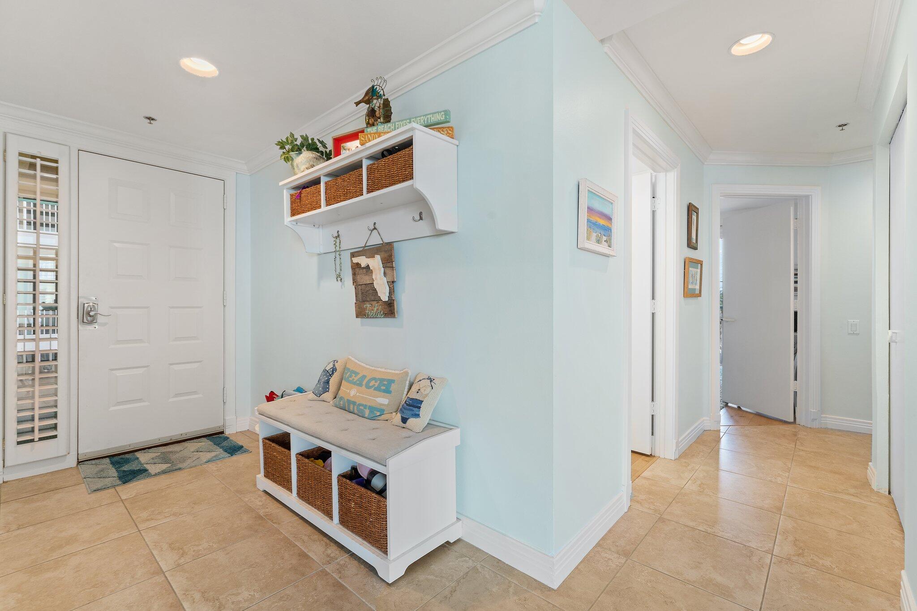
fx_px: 407
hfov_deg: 96.7
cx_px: 458
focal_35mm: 16
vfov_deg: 73.7
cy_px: 306
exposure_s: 1/4
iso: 500
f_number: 10
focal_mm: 16
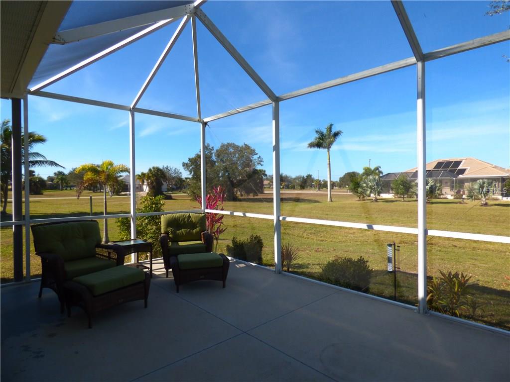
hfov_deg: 81.7
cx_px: 255
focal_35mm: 20
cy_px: 191
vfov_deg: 66.0
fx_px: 295
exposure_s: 1/640
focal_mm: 3.58
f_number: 2.8
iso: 100
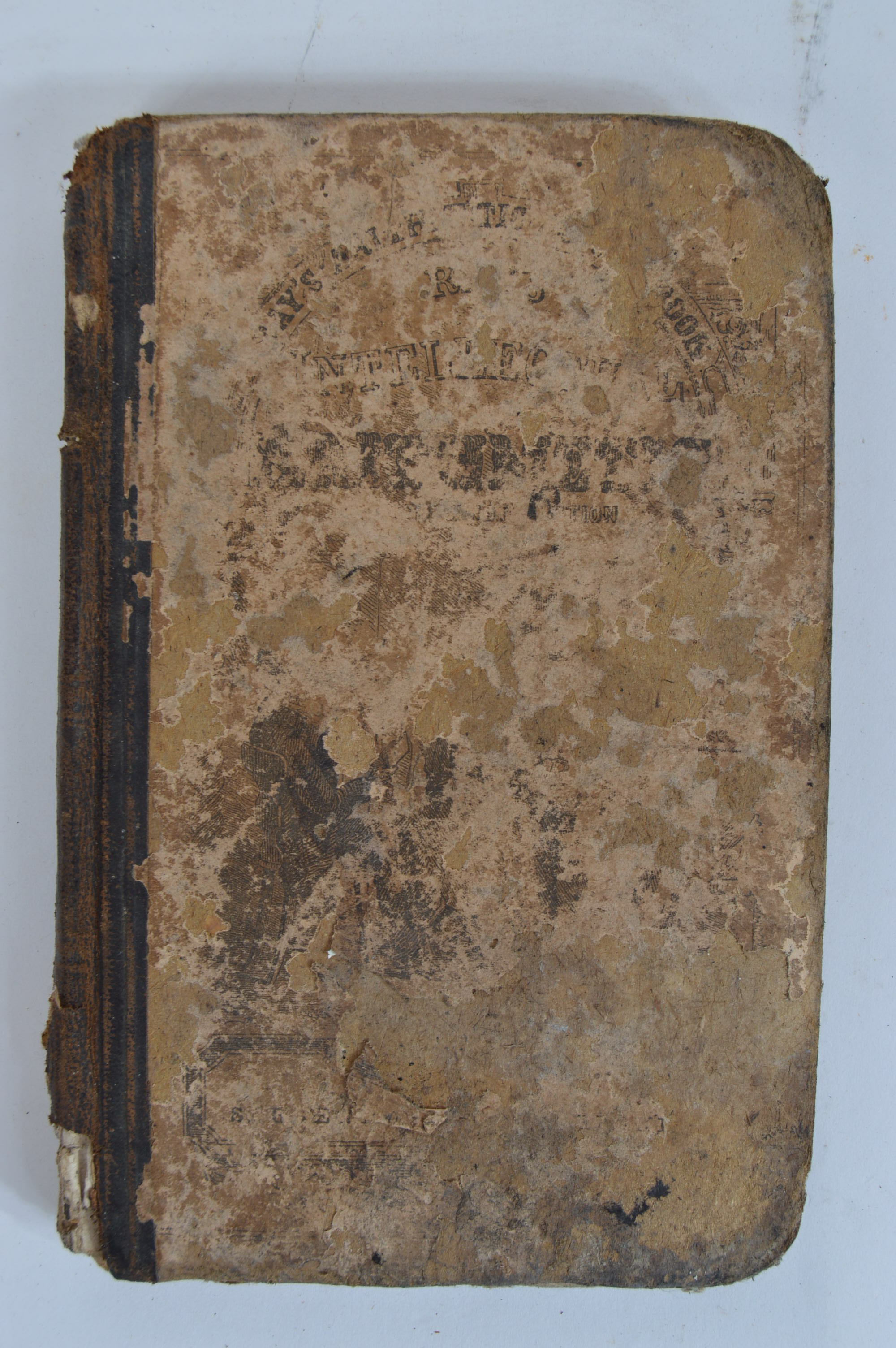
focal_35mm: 46
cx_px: 448
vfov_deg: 42.4
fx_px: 1739
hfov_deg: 28.9
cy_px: 674
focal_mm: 31
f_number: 9
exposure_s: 1/80
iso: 100
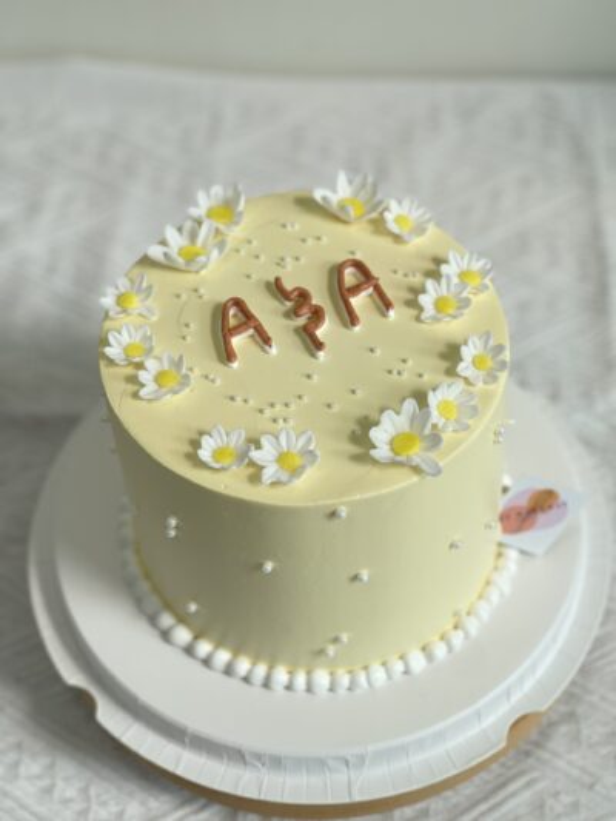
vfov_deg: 30.3
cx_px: 308
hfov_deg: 22.9
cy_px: 410
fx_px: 1518
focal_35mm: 64
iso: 25
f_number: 2.2
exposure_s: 1/100
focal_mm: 7.5
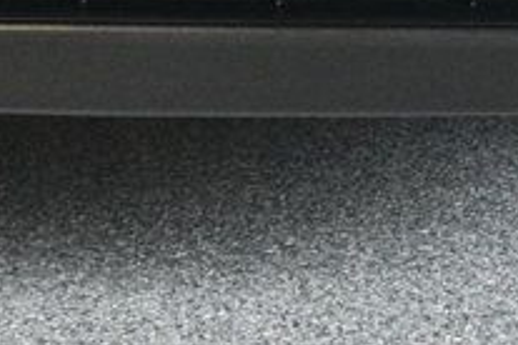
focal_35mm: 198
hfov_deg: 10.4
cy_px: -505
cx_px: 230
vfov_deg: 6.6
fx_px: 2849
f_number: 4
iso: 2800
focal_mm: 27
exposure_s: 1/125
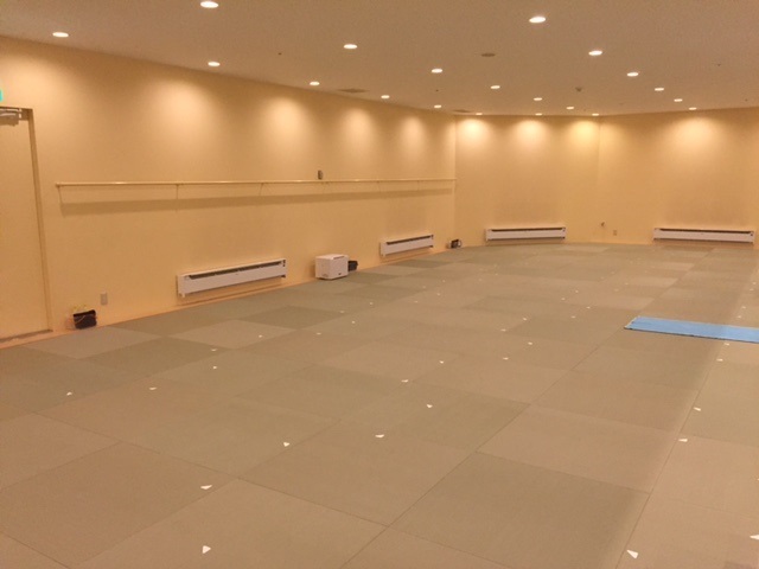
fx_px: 636
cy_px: 284
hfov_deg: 61.7
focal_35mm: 29
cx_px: 380
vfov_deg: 48.2
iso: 160
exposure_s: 1/30
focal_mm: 4.15
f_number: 2.2
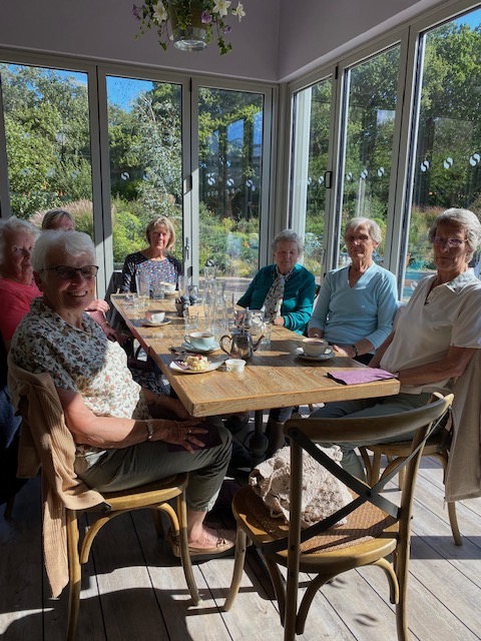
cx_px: 240
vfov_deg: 67.3
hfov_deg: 53.1
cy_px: 320
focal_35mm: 26
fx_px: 482
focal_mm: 4.25
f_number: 1.8
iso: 32
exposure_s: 1/742
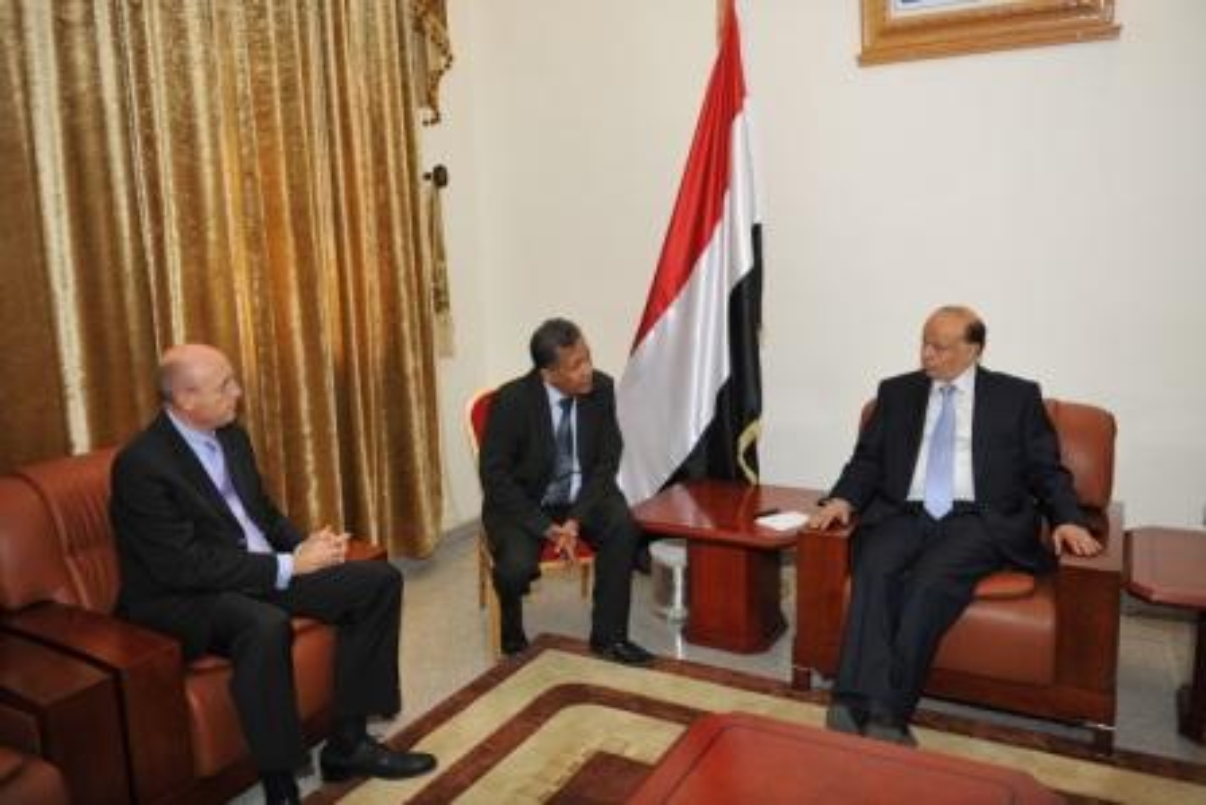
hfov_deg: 65.5
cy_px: 402
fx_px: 938
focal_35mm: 28
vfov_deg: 46.4
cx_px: 603
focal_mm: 28
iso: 200
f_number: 2.8
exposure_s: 1/50
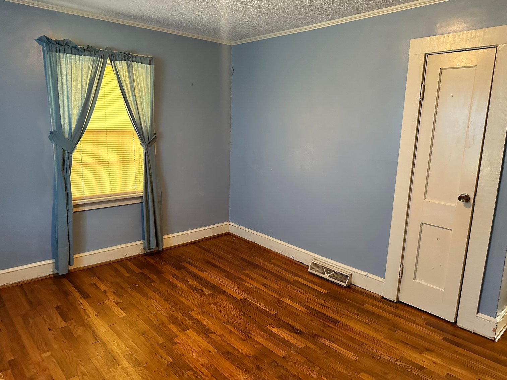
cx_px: 254
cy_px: 190
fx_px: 352
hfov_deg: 71.6
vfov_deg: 56.8
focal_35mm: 24
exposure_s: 1/40
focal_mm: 6.86
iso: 640
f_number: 1.78
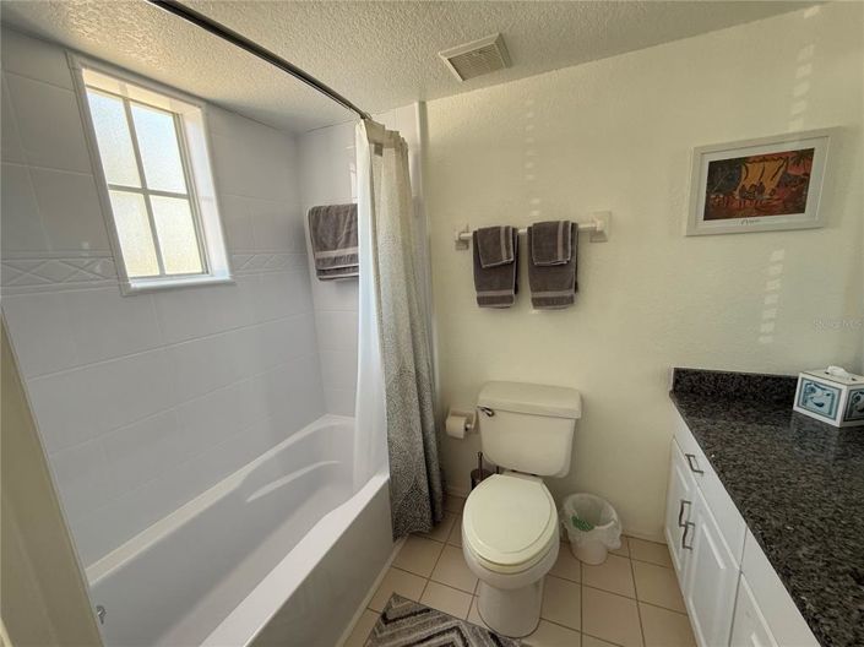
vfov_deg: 85.6
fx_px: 349
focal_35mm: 14
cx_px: 432
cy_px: 324
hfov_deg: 102.1
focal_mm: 2.22
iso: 250
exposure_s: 1/99
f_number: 2.2
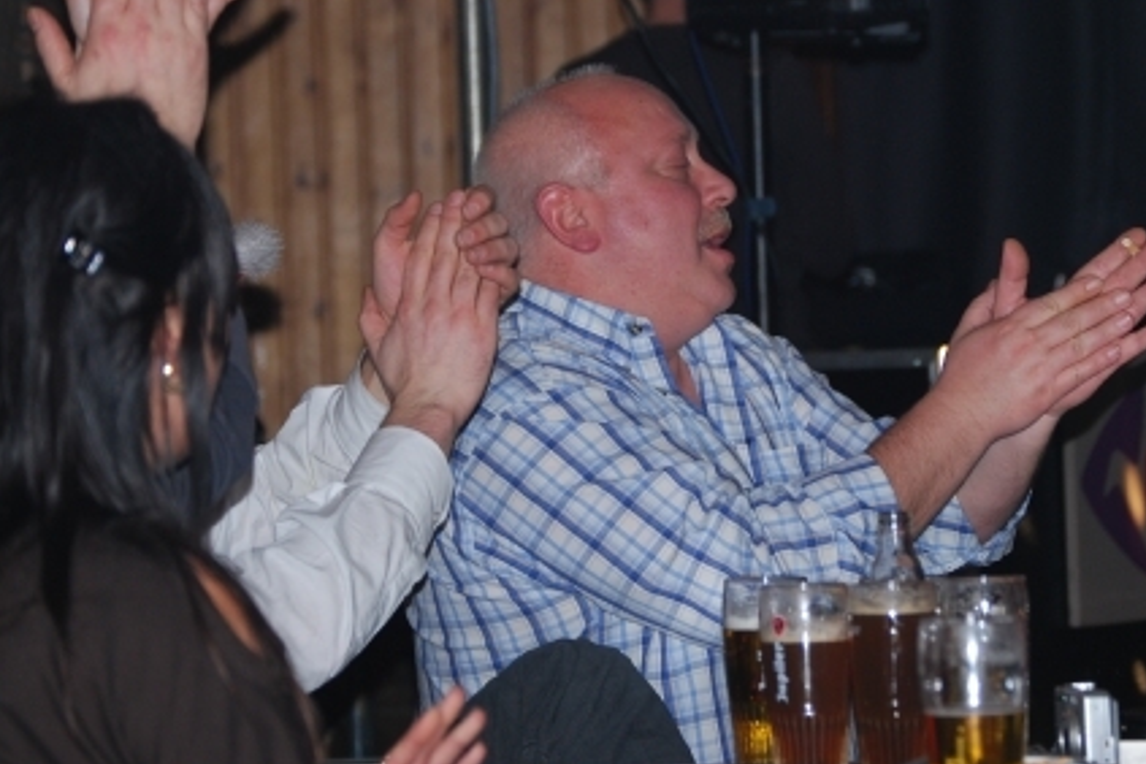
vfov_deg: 8.6
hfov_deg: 12.9
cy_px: 253
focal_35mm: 160
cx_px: 669
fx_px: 5084
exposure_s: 1/60
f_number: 4.5
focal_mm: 75
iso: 280
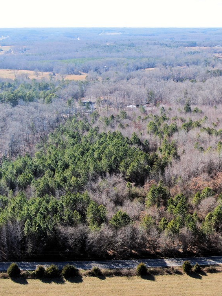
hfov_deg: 26.7
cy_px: 147
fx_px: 453
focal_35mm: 53
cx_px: 193
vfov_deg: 36.2
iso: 100
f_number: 3.4
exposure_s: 1/400
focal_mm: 6.77
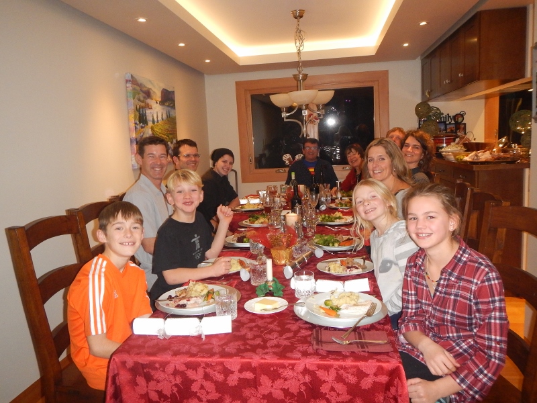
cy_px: 202
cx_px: 268
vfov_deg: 49.7
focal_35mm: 28
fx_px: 434
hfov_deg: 63.4
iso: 450
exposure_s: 1/30
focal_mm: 5
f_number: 3.9
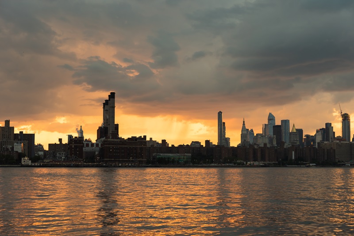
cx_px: 177
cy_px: 118
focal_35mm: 66
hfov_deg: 30.5
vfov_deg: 20.6
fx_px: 649
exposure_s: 1/160
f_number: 5
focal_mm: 66
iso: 100
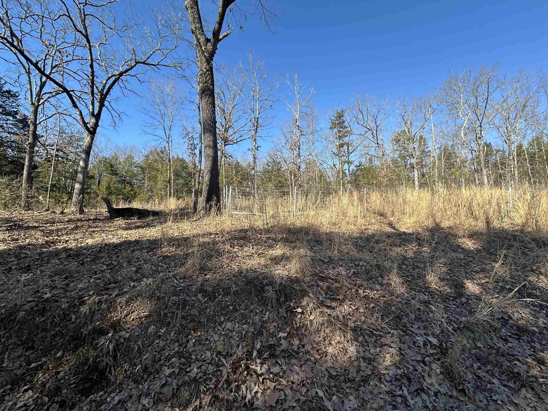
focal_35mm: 15
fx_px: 237
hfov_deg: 98.2
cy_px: 201
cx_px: 274
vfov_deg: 81.7
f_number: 2.2
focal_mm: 2.22
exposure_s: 1/739
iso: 40
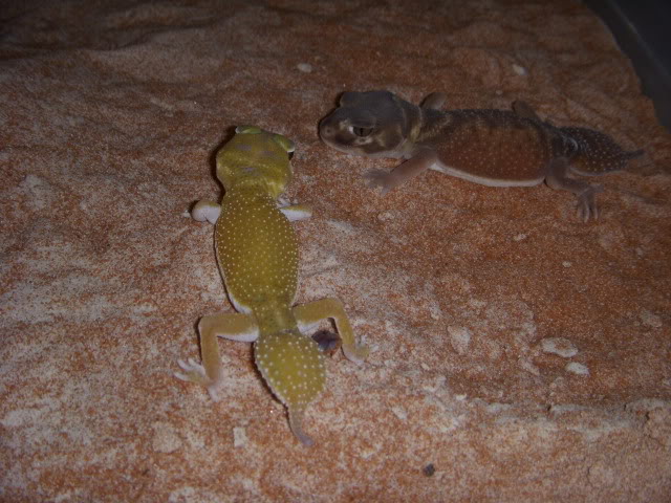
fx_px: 1105
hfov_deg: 33.8
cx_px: 336
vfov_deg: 25.7
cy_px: 252
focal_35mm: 57
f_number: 3.6
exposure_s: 1/30
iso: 100
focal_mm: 9.4
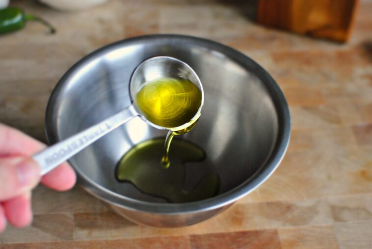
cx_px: 186
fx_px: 543
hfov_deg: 37.8
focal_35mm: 52
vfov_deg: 25.8
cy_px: 124
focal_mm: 35
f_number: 2.5
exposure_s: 1/200
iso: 800
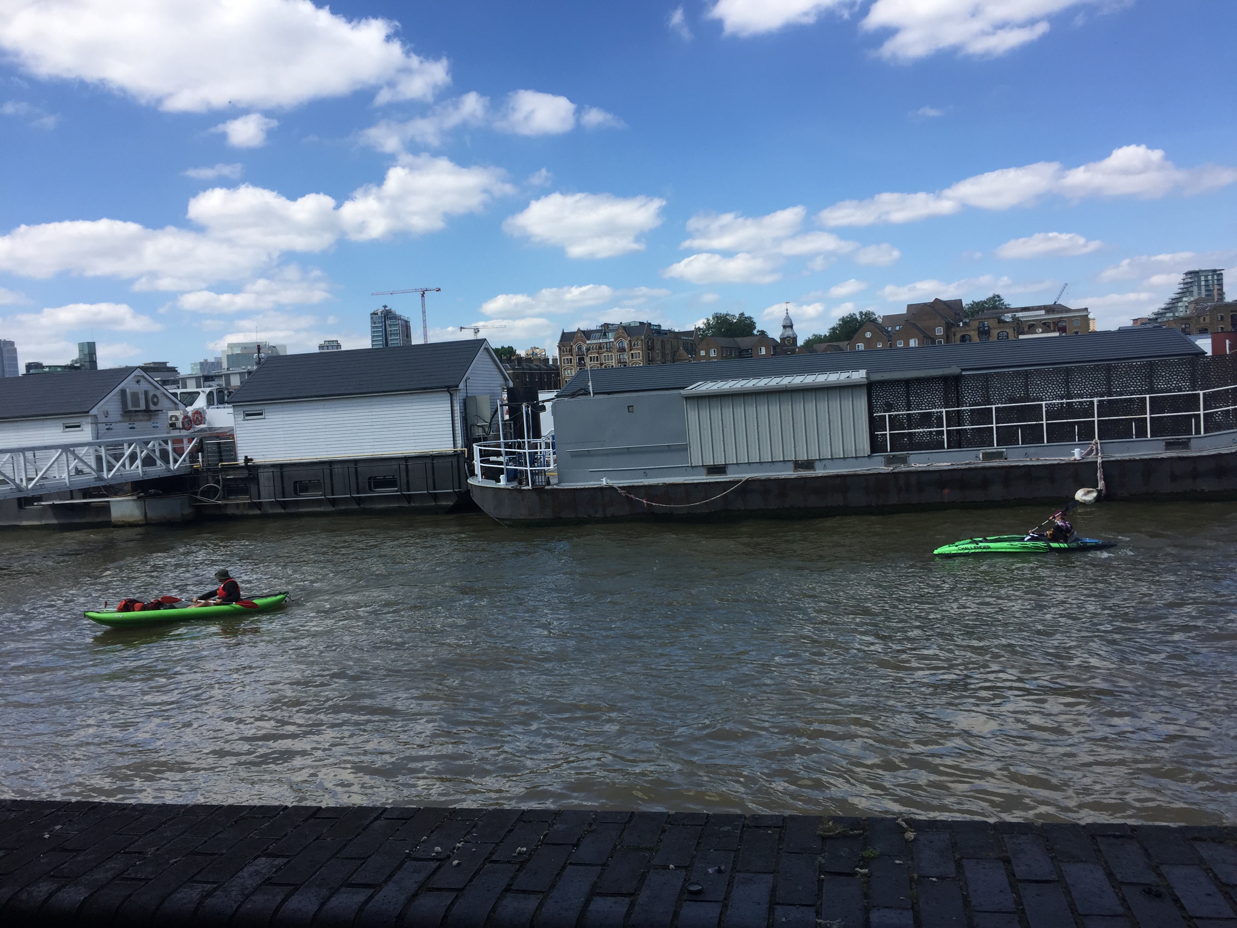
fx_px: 1036
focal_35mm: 29
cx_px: 618
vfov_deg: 48.2
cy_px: 464
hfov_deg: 61.7
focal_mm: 4.15
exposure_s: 1/1464
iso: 32
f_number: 2.2
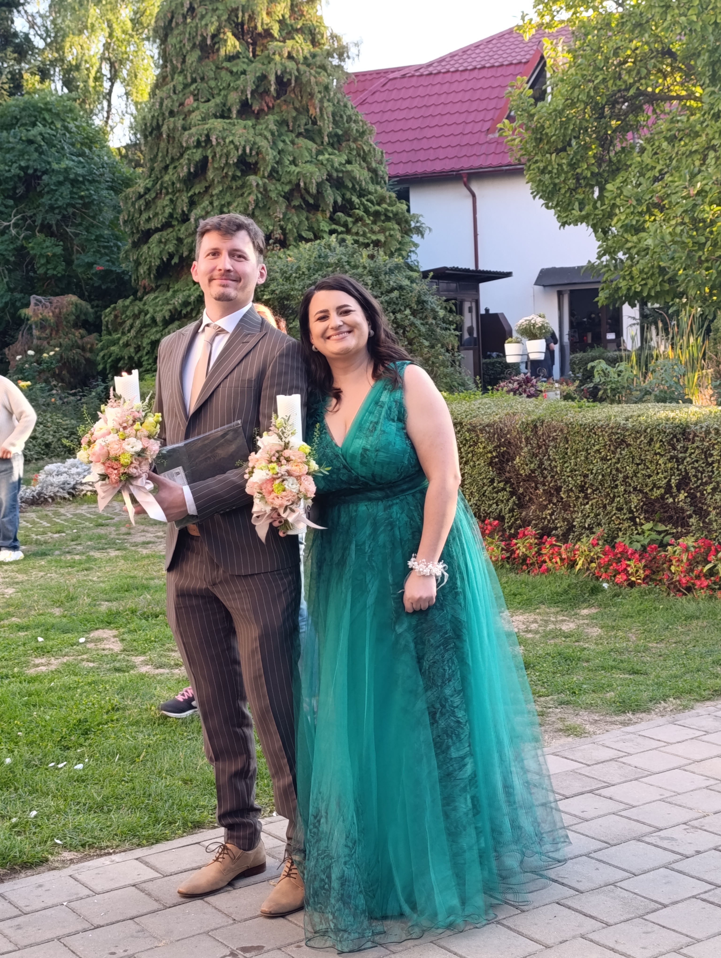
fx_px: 637
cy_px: 479
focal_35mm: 23
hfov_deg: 59.0
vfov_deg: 73.8
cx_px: 360
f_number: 1.6
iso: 125
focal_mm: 6.14
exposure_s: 1/100
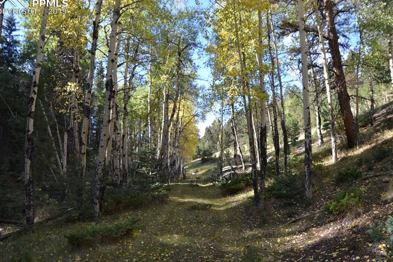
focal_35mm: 28
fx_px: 306
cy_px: 128
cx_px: 192
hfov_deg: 65.5
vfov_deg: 46.4
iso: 140
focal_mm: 18
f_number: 5.6
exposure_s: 1/125
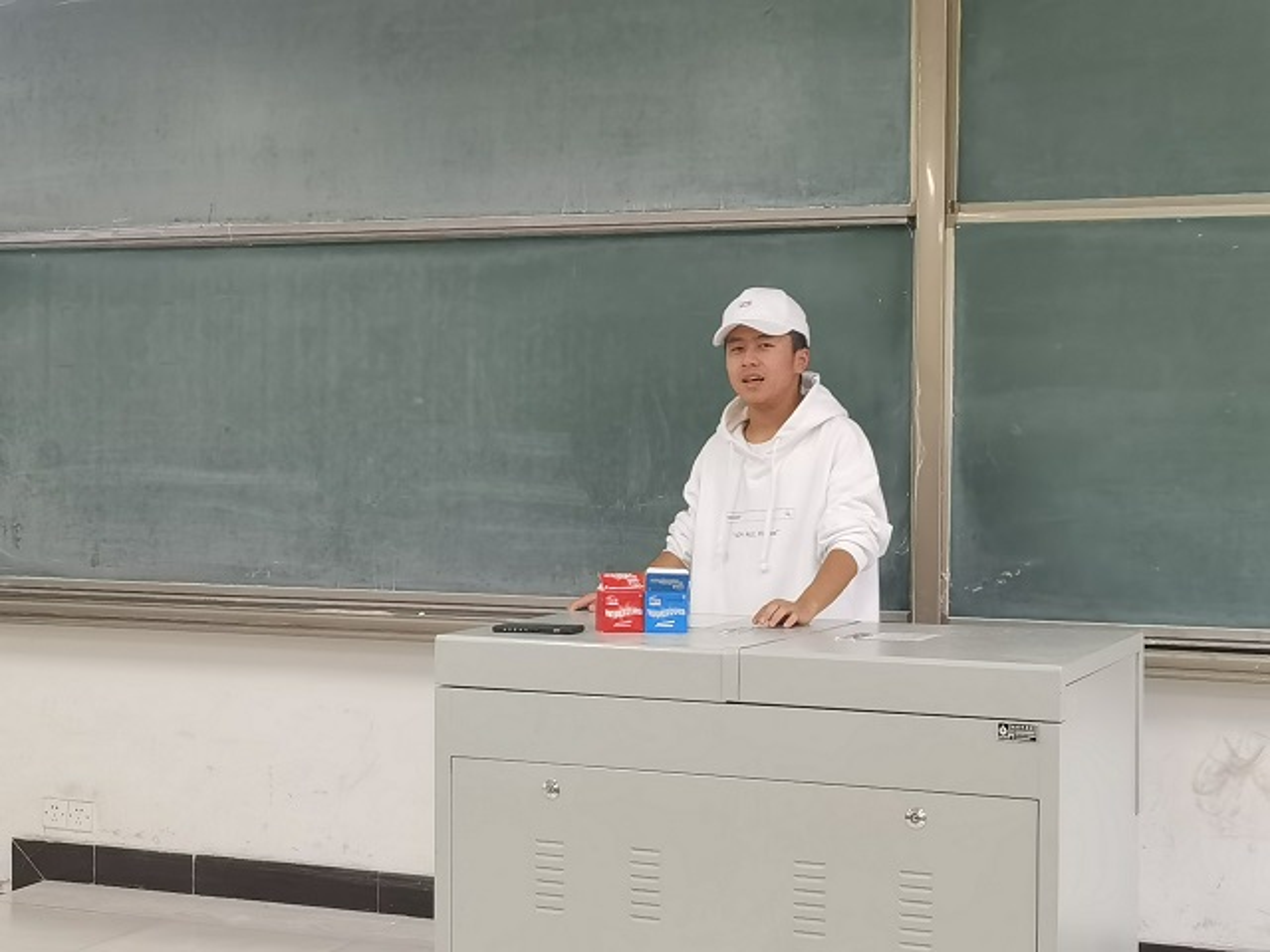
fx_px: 2238
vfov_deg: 24.0
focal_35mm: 61
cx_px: 635
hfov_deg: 31.7
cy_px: 476
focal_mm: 5.58
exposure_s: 1/50
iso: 320
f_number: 1.9
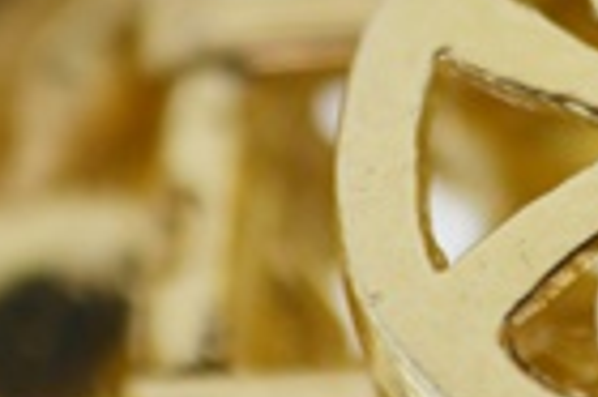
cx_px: 440
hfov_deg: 5.8
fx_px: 5859
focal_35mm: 353
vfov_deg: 3.9
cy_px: 77
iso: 280
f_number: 5.6
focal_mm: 55
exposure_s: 1/125
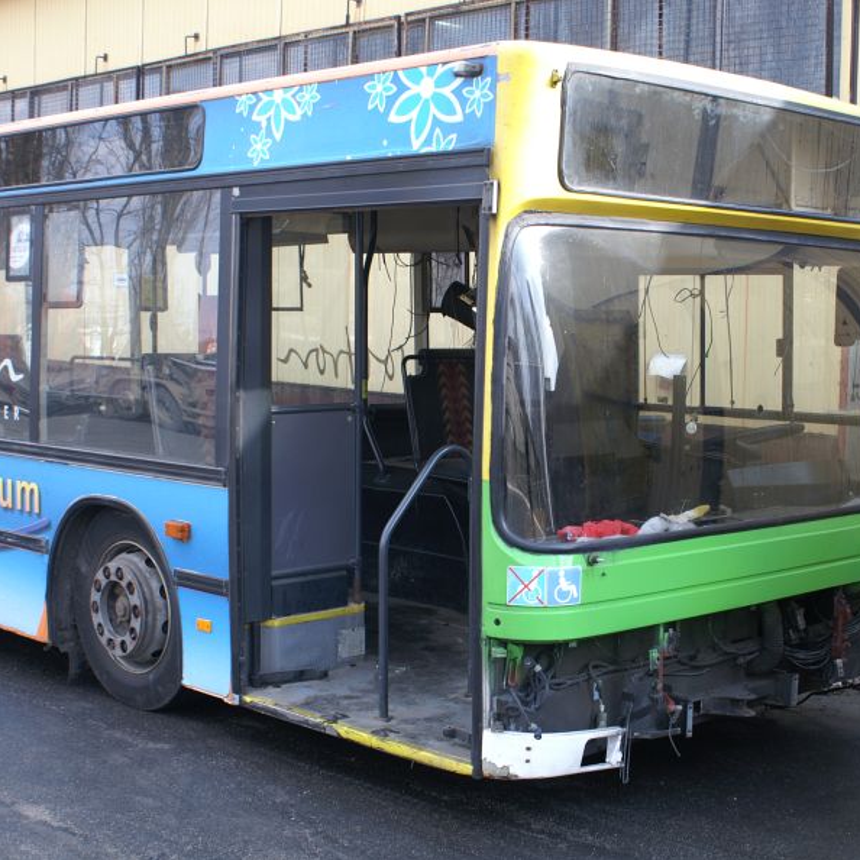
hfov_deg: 31.6
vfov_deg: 31.6
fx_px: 1518
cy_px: 431
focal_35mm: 54
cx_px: 463
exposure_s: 1/80
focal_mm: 28
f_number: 5.6
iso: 100
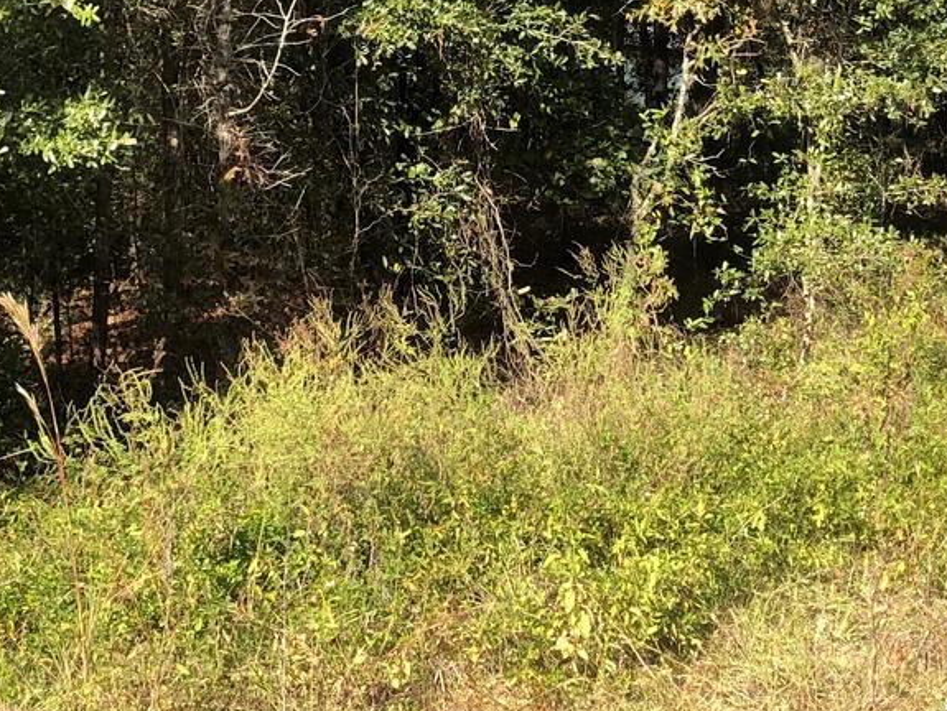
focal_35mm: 73
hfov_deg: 26.5
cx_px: 305
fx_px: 1998
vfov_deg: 19.9
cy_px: 90
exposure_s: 1/517
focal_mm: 3.99
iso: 20
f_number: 1.8
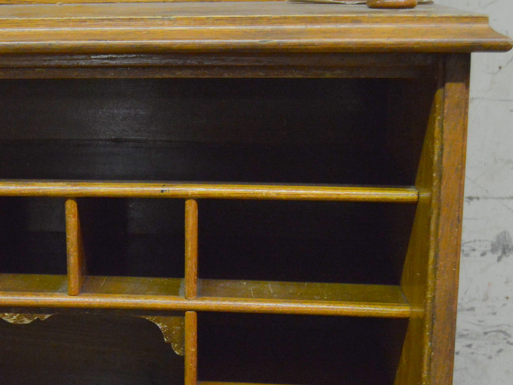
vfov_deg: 21.8
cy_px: 282
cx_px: 55
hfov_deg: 27.9
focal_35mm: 67
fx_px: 993
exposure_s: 1/40
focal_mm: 26
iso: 3200
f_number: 5.6
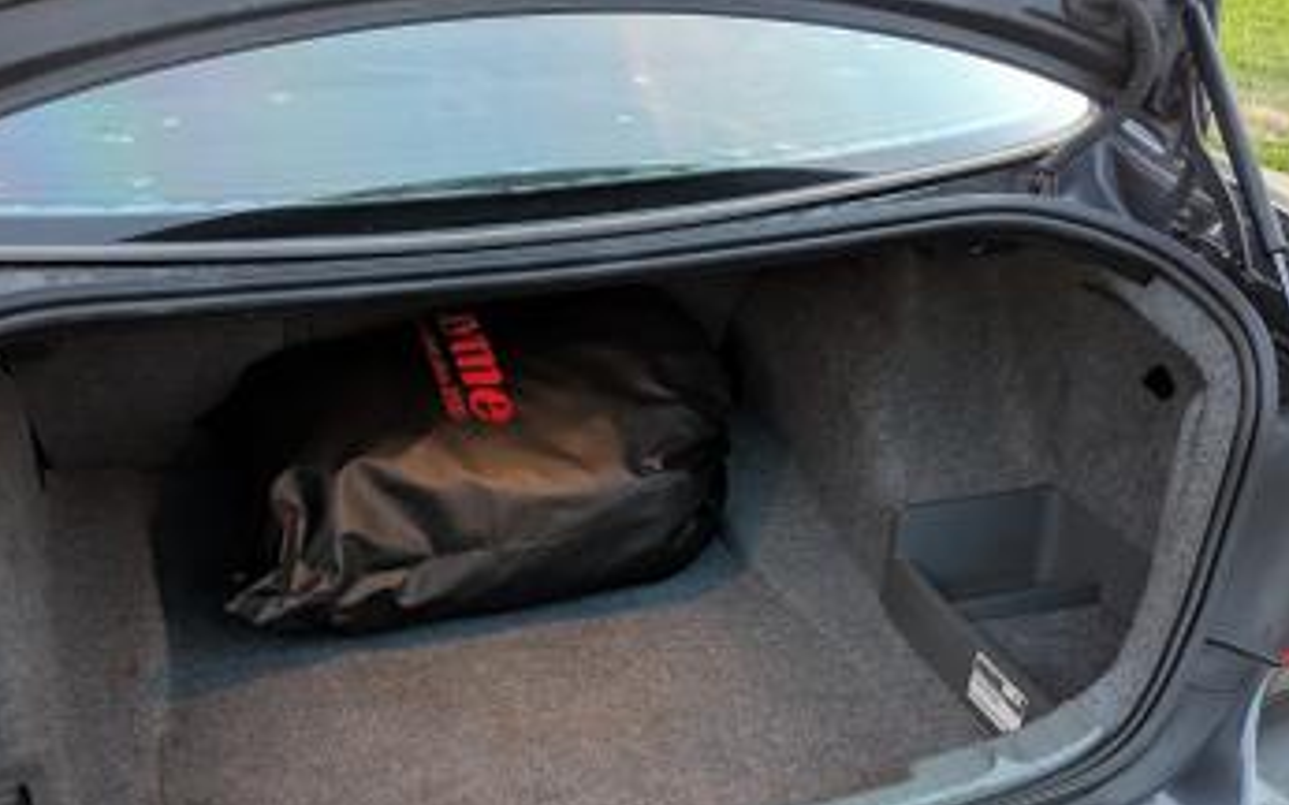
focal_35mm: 37
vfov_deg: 33.0
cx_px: 563
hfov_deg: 52.6
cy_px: 697
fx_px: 1299
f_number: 1.85
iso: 1435
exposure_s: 1/71.3
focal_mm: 6.81
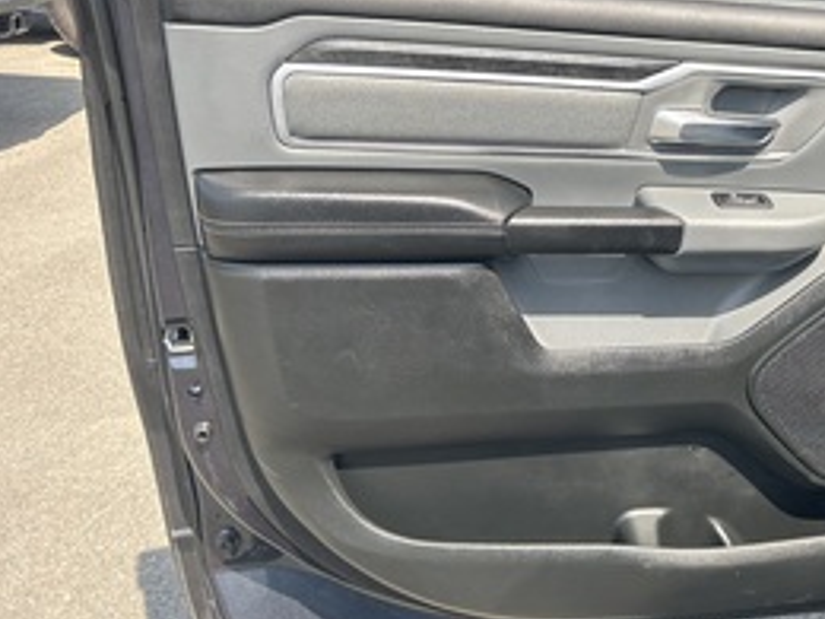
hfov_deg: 42.8
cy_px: 275
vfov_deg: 34.3
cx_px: 660
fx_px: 1001
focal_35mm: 42
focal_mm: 5.7
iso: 50
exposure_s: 1/743
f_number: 1.5
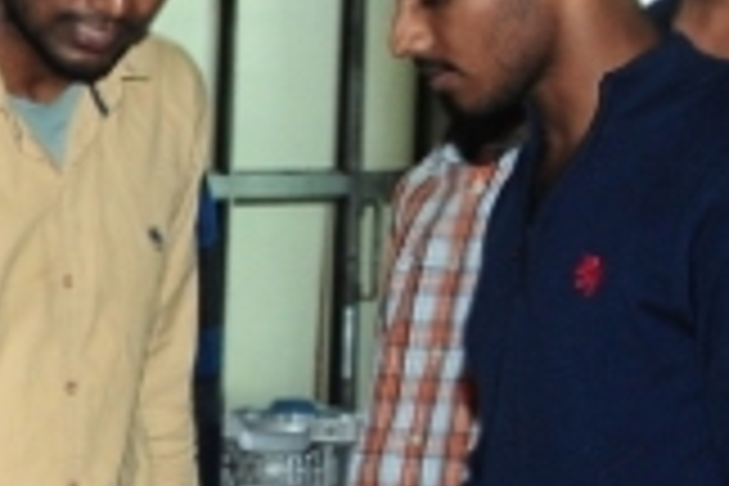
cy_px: 454
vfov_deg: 4.3
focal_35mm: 322
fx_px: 6520
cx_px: -1035
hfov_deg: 6.1
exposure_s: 1/100
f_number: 5
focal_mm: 34
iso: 500
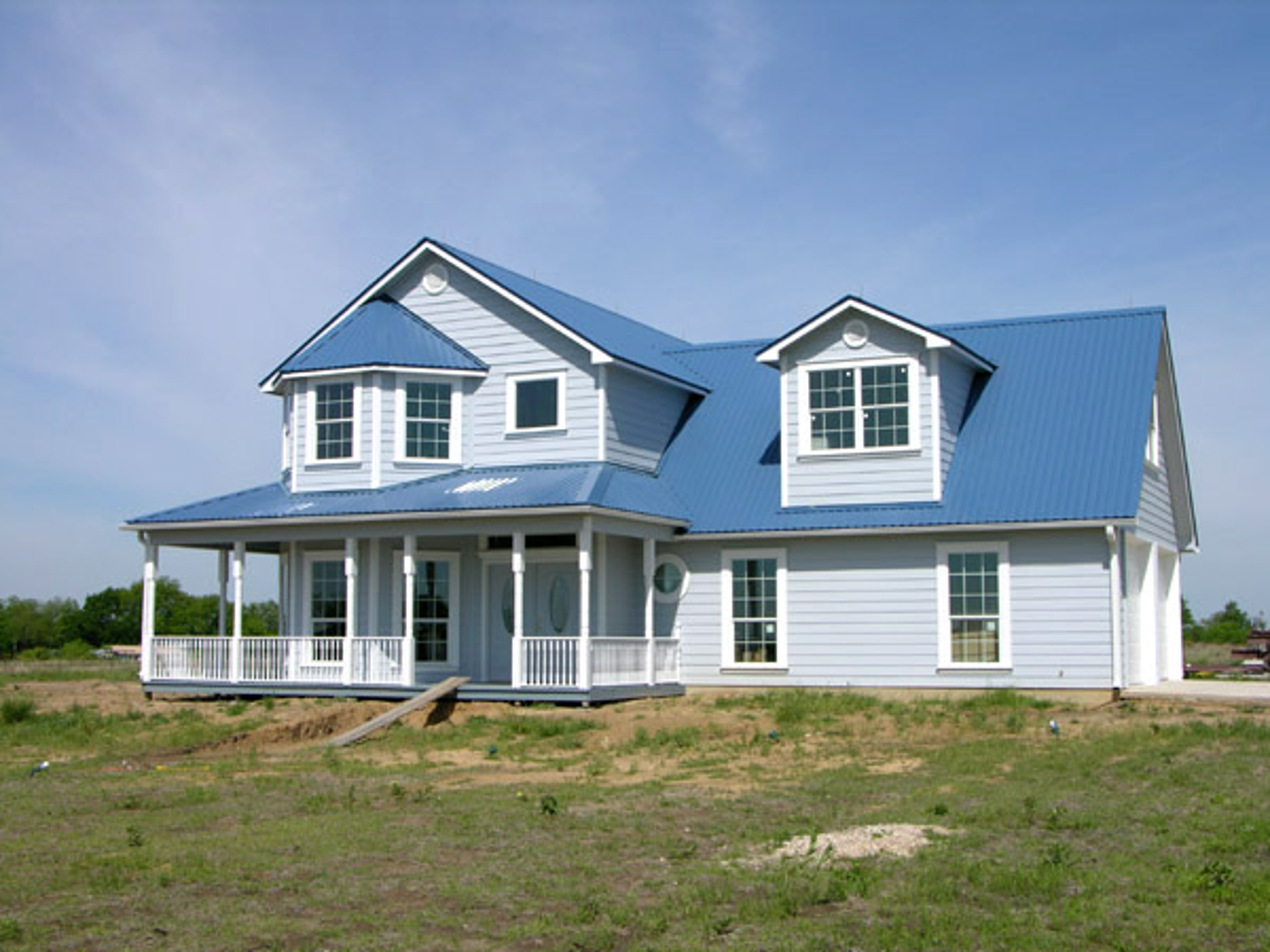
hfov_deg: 41.2
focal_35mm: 46
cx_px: 635
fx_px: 1688
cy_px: 476
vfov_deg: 31.5
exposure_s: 1/296
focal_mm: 11.6
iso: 50
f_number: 7.5
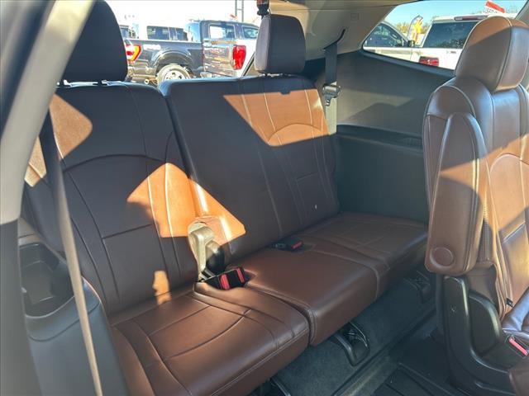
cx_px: 264
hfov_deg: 67.3
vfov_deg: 53.1
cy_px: 198
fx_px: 397
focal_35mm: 26
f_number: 1.5
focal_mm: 5.7
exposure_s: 1/121
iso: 64
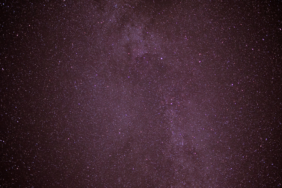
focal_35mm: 52
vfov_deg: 26.0
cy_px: 94
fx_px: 407
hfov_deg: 38.2
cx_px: 141
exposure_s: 20
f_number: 1.8
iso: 1600
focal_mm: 35
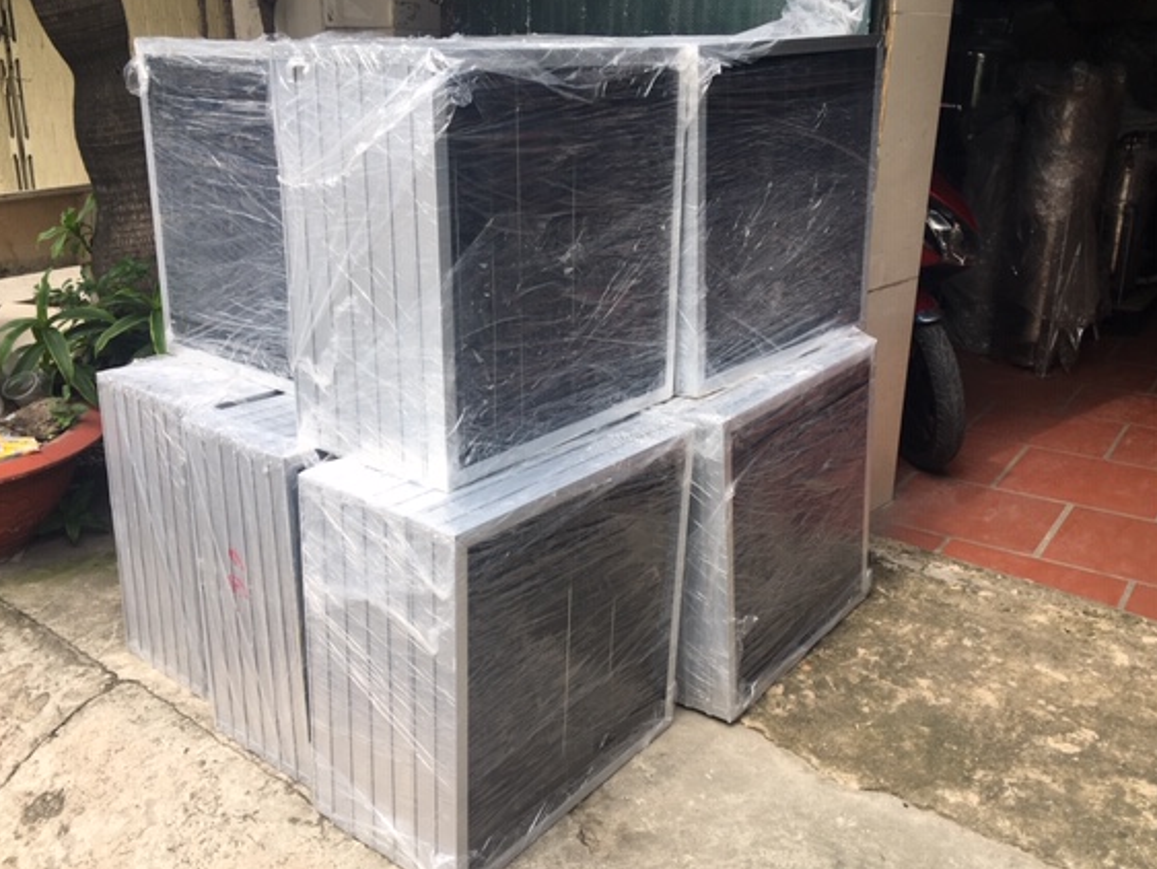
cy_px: 447
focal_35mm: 33
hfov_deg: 55.3
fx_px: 1103
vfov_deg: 43.0
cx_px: 554
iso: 25
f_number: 2.2
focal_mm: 4.15
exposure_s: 1/322
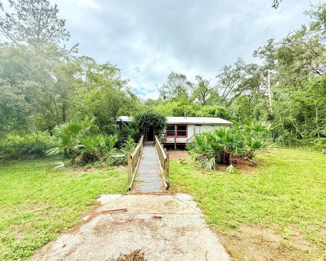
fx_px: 145
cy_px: 128
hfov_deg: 96.8
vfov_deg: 84.0
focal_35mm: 15
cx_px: 160
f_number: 2.2
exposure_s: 1/751
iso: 64
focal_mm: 2.22
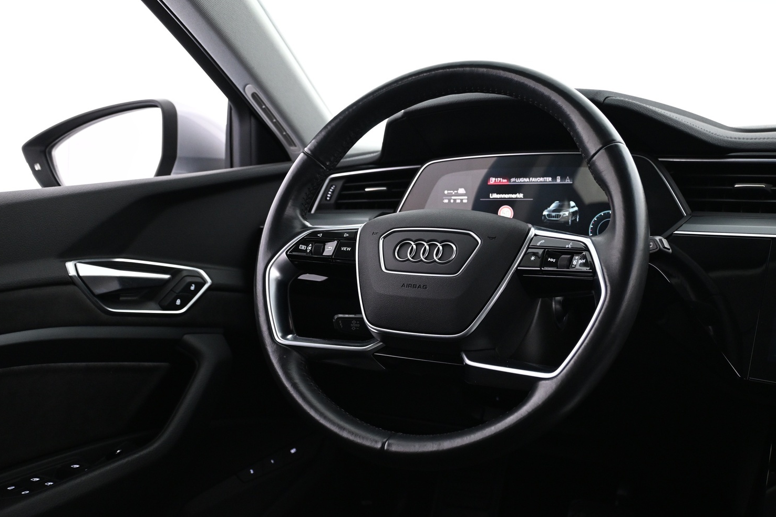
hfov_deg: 55.0
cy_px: 260
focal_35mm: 35
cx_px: 420
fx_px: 745
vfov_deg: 38.3
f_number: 4
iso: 1600
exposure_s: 1/25
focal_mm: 21
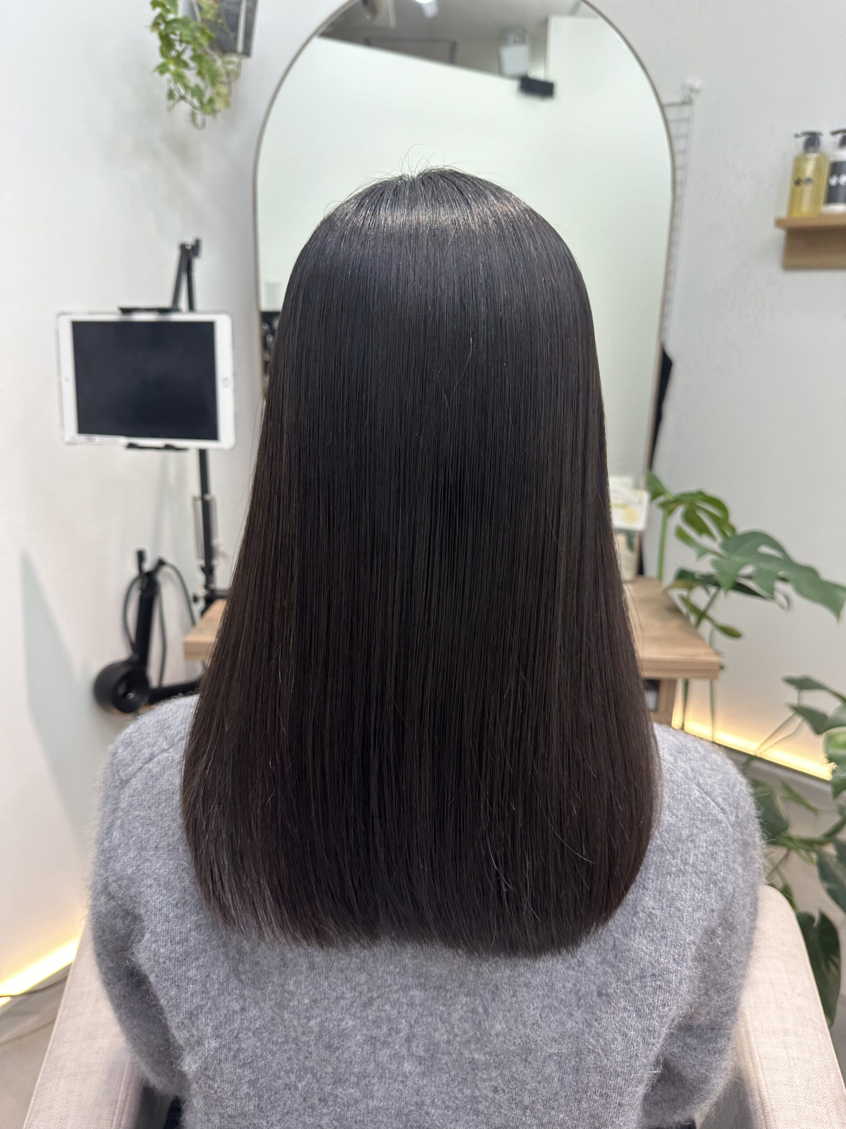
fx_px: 782
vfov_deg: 71.6
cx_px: 423
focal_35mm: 24
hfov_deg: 56.8
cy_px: 564
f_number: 1.78
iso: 64
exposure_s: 1/100
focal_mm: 6.86
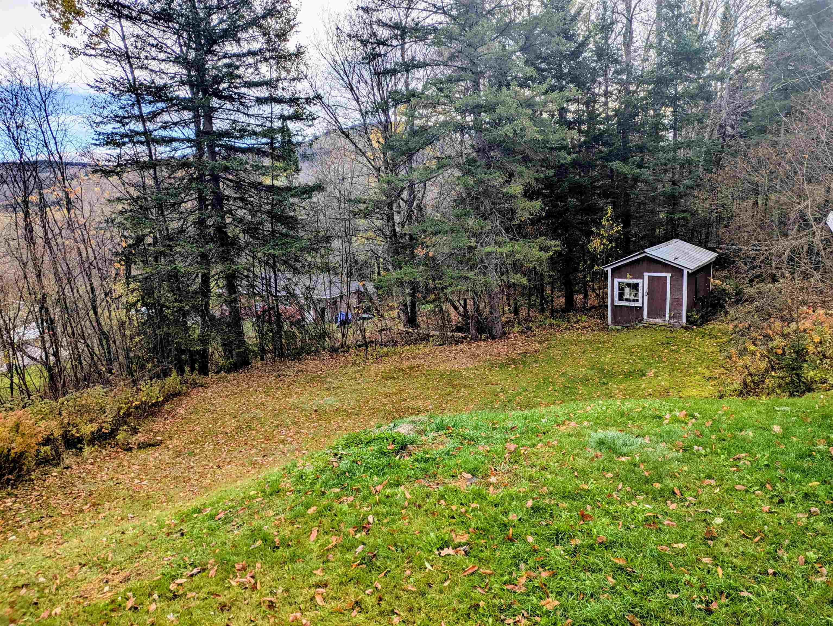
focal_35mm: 25
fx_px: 602
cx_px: 416
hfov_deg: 69.4
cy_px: 313
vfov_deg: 54.9
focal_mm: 5.43
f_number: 1.89
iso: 39
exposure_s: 1/733
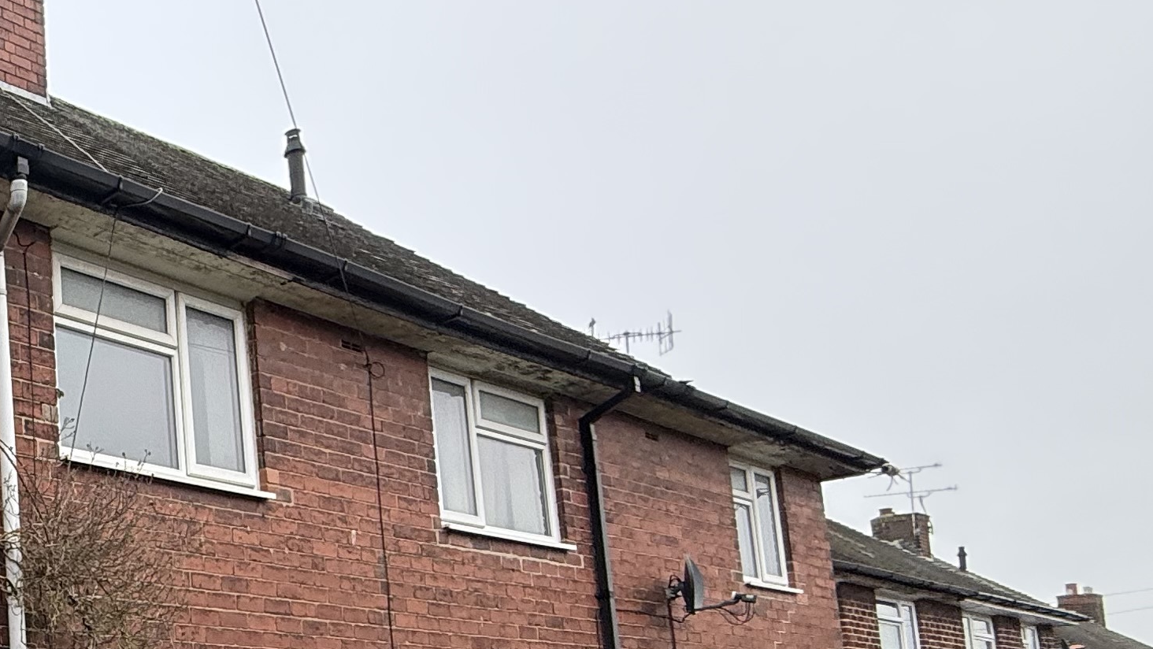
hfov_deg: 35.3
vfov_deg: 26.9
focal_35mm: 42
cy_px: 642
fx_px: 1284
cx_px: -305
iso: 64
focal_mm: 2.22
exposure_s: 1/141
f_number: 2.2
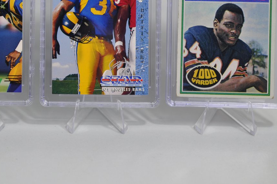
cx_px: 34
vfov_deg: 11.4
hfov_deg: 17.0
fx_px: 914
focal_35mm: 119
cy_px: 10
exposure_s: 1/80
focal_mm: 40
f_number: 4.5
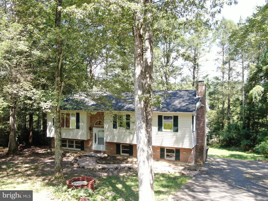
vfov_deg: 45.4
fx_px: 240
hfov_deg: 58.4
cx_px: 134
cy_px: 100
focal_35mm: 31
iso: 100
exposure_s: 1/100
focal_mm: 5.33
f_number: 3.1
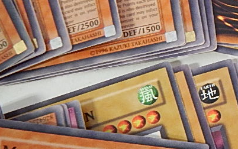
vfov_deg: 11.1
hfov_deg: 16.6
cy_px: 102
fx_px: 766
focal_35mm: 118
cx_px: 316
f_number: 3.2
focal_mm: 5.1
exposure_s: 1/30
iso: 280
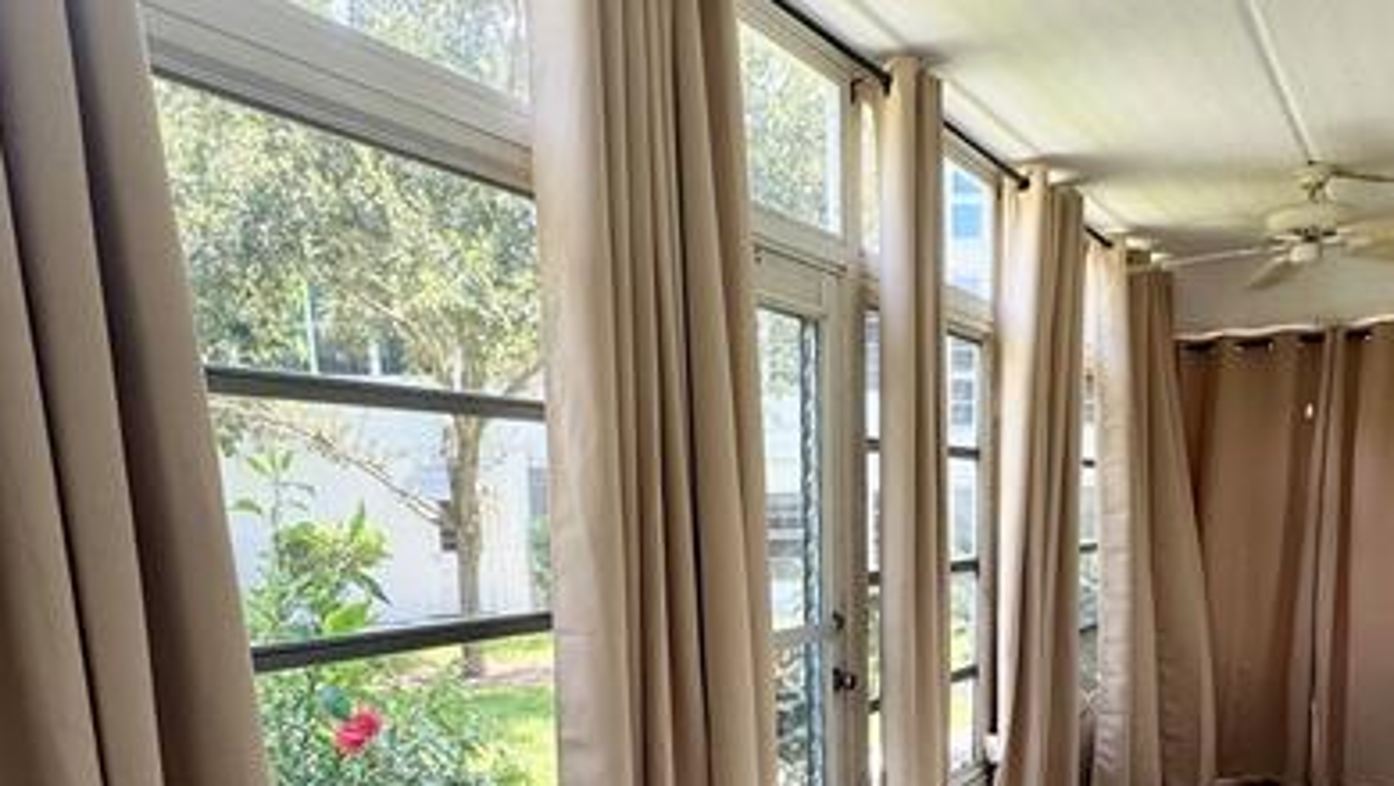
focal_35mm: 30
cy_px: 743
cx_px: 822
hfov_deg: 63.8
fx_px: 1110
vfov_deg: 36.0
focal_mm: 2.22
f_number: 2.2
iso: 50
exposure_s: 1/99
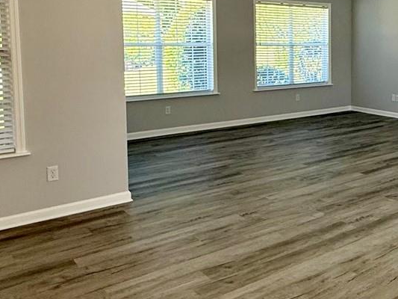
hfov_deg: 41.3
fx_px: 483
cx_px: 357
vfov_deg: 33.7
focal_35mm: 42
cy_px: 78
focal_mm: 2.22
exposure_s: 1/120
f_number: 2.2
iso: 160
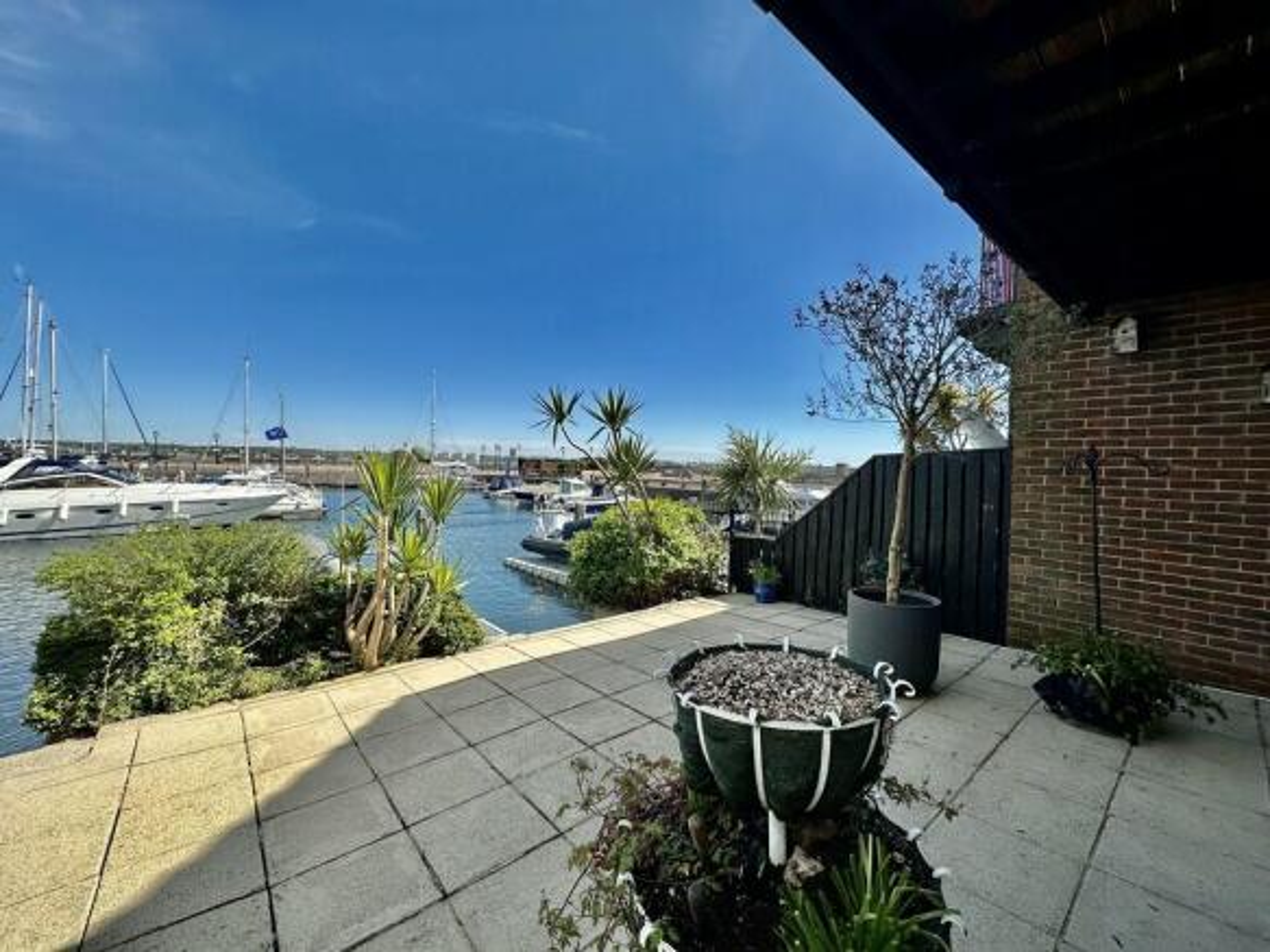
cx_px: 635
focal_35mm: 14
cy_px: 476
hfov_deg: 102.1
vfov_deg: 85.7
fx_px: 514
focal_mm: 2.22
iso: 50
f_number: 2.2
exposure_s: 1/2132
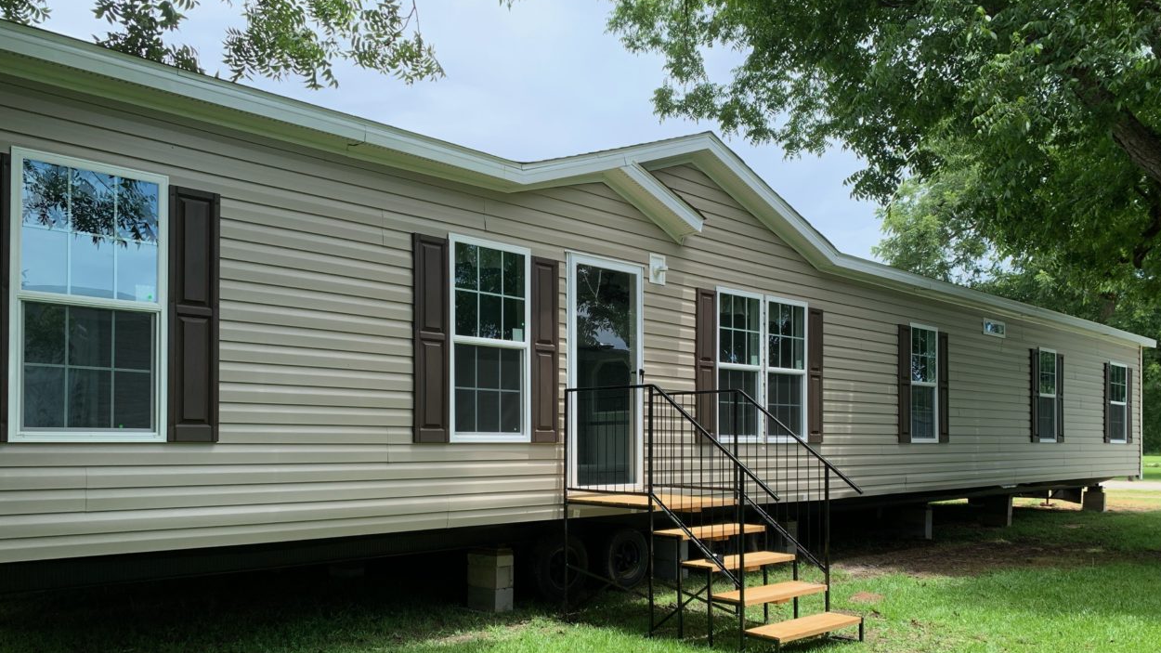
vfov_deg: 39.7
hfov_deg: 66.1
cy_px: 438
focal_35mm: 29
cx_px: 580
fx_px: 893
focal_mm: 4.25
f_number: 1.8
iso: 25
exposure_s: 1/765
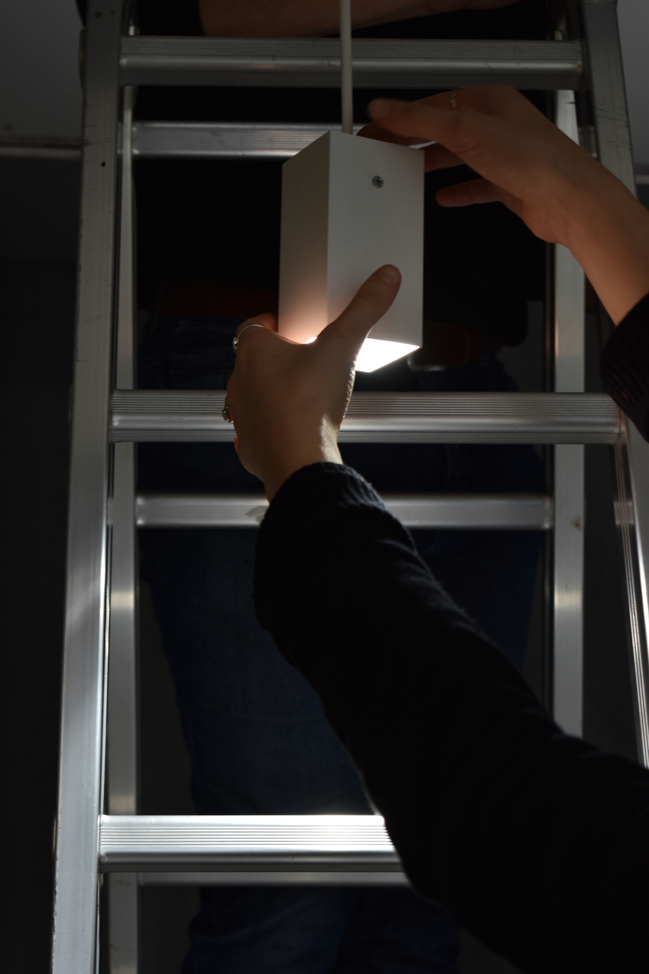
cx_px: 324
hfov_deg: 16.6
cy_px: 487
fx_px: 2231
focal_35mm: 82
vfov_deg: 24.6
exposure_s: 1/50
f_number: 5.6
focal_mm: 55
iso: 200
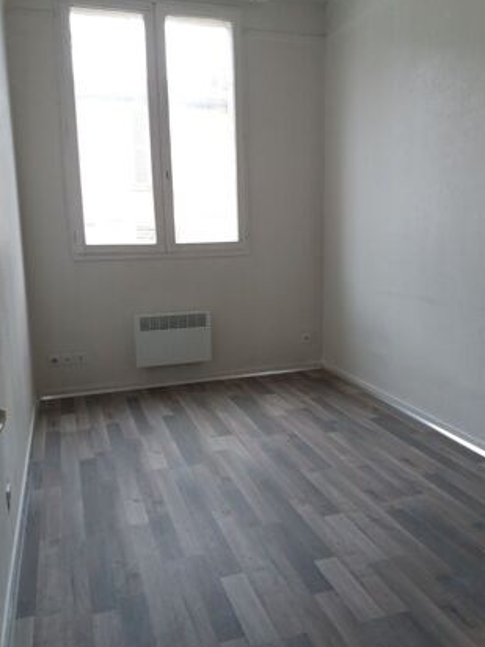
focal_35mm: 29
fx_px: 542
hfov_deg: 48.2
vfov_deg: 61.7
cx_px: 237
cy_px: 327
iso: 64
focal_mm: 3.7
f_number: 1.9
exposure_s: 1/33
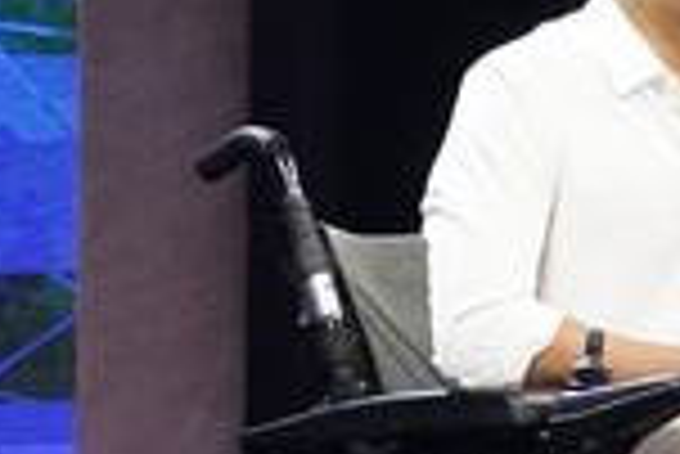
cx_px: 851
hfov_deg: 3.3
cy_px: 240
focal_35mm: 618
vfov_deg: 2.2
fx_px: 11684
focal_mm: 96
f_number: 4.5
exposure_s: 1/320
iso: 4000
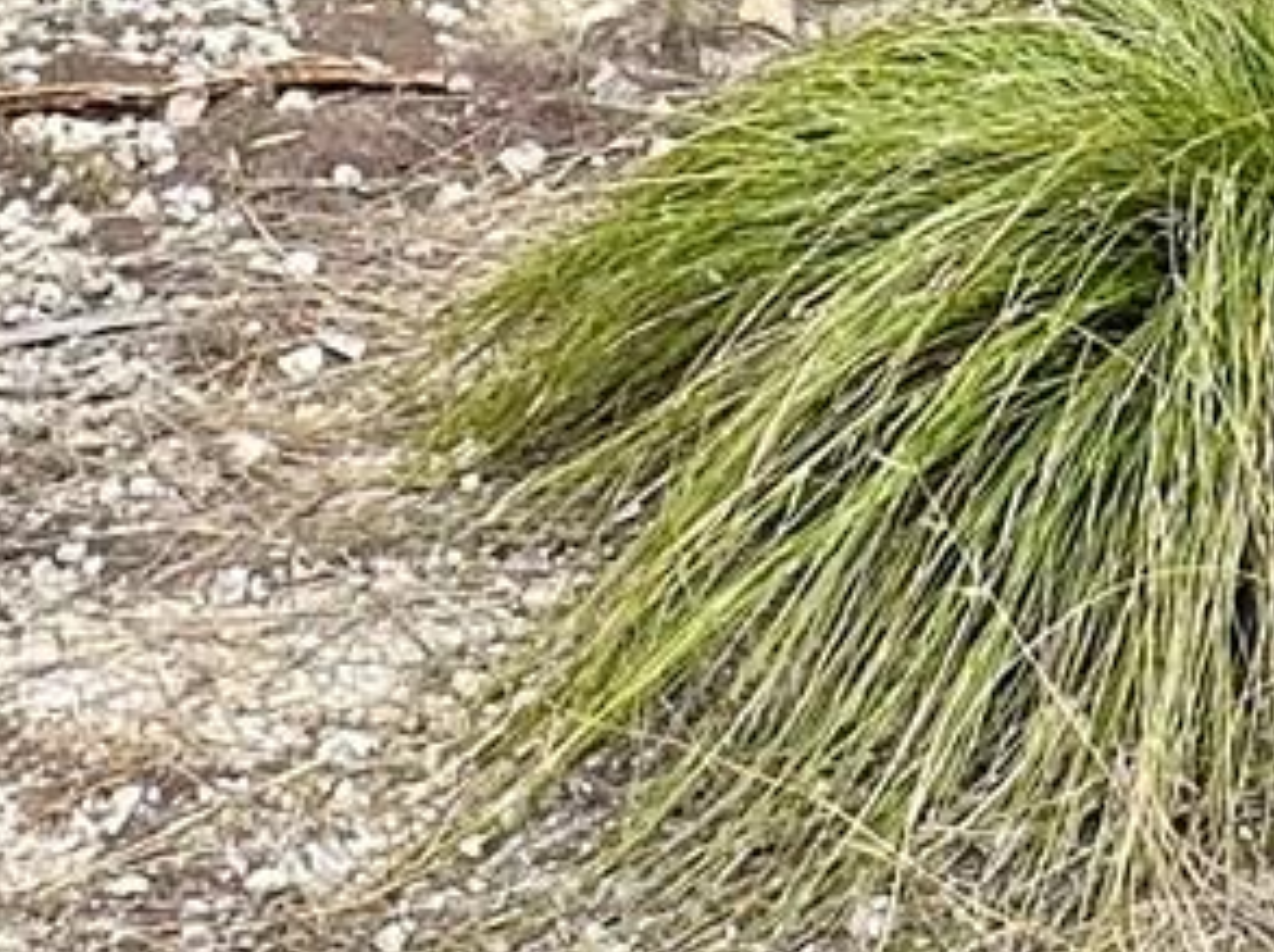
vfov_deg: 12.9
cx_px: 1222
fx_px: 3602
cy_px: -1030
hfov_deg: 19.6
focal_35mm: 98
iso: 40
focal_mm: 2.22
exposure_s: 1/376
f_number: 2.2
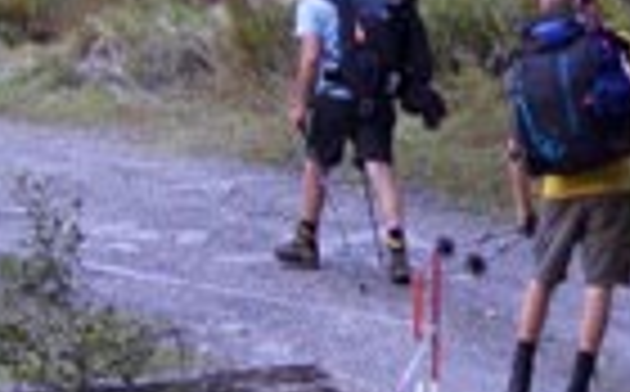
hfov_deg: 11.3
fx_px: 3154
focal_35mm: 184
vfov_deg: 7.1
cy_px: 14
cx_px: 612
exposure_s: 1/125
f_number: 1.8
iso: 125
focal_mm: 10.4
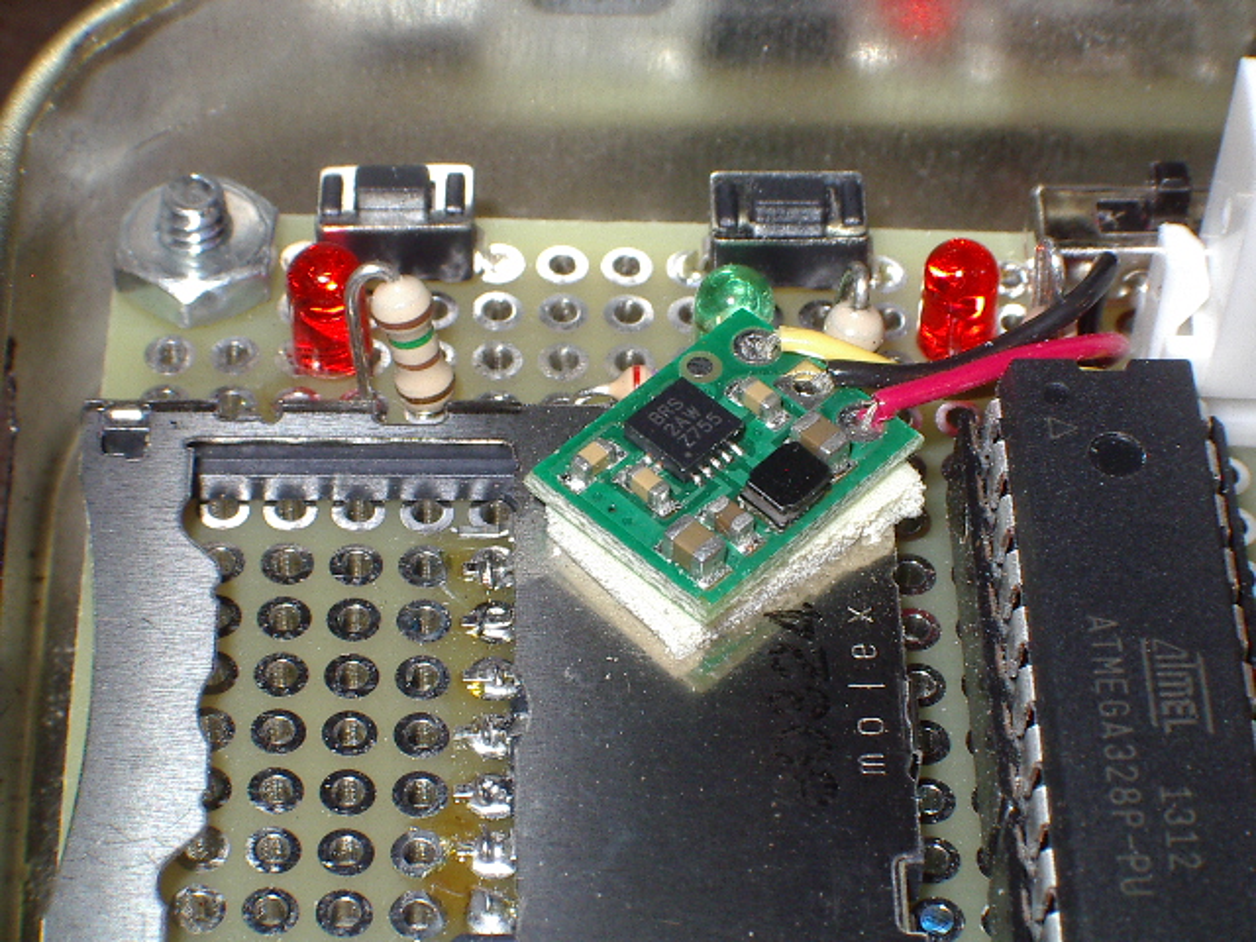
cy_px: 471
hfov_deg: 17.3
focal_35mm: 114
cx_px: 628
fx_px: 4136
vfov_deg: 13.0
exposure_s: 1/125
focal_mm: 17.4
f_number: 9
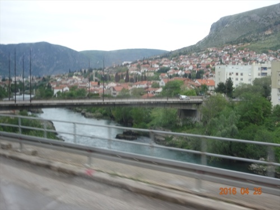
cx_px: 140
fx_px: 437
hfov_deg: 35.5
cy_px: 105
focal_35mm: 54
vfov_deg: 27.0
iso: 80
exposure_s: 1/80
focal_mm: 9.18
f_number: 4.5
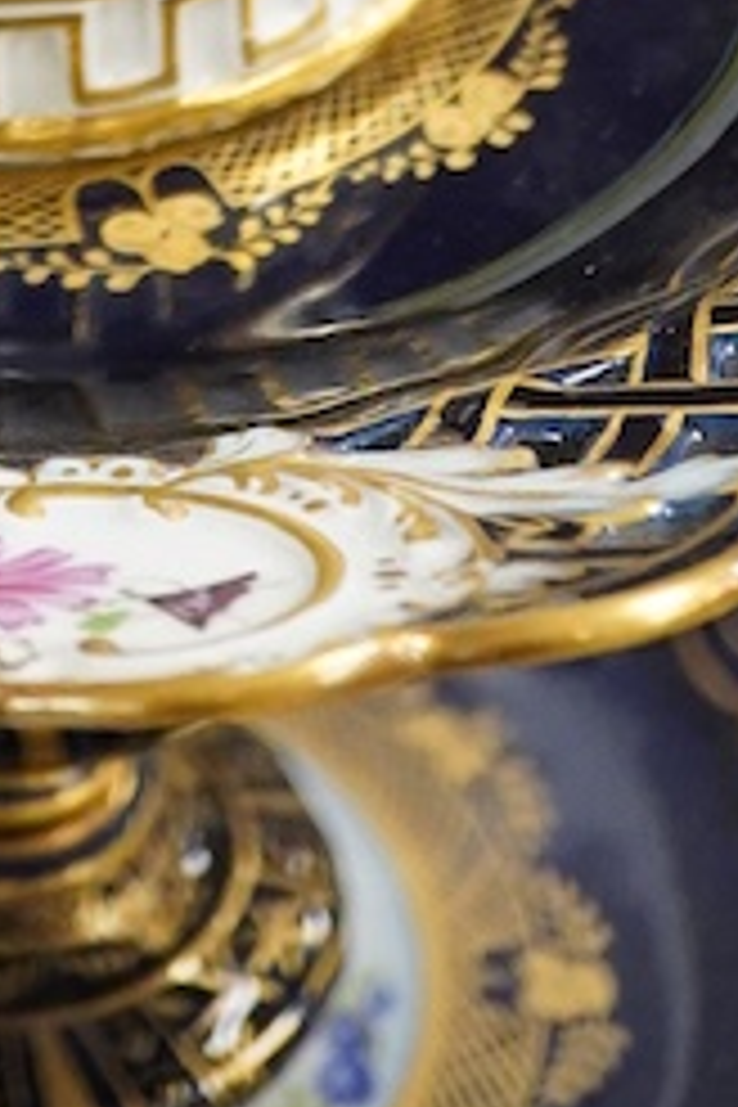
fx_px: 6334
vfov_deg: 9.4
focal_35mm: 206
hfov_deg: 6.6
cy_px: -970
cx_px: -184
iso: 2500
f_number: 3.5
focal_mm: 30
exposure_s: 1/250
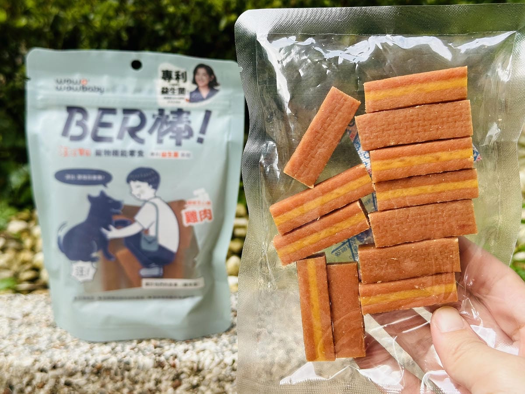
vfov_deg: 30.3
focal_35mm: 48
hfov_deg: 39.7
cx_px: 262
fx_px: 728
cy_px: 197
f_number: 1.78
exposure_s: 1/174
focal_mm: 6.86
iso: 50
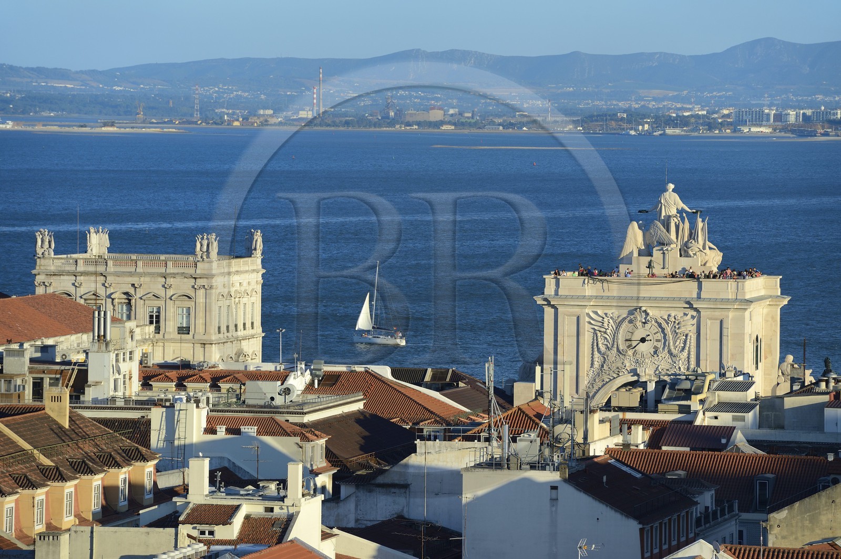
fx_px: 4668
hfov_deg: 10.3
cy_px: 280
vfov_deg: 6.9
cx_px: 420
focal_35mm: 200
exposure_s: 1/500
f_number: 8
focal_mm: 200
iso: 200
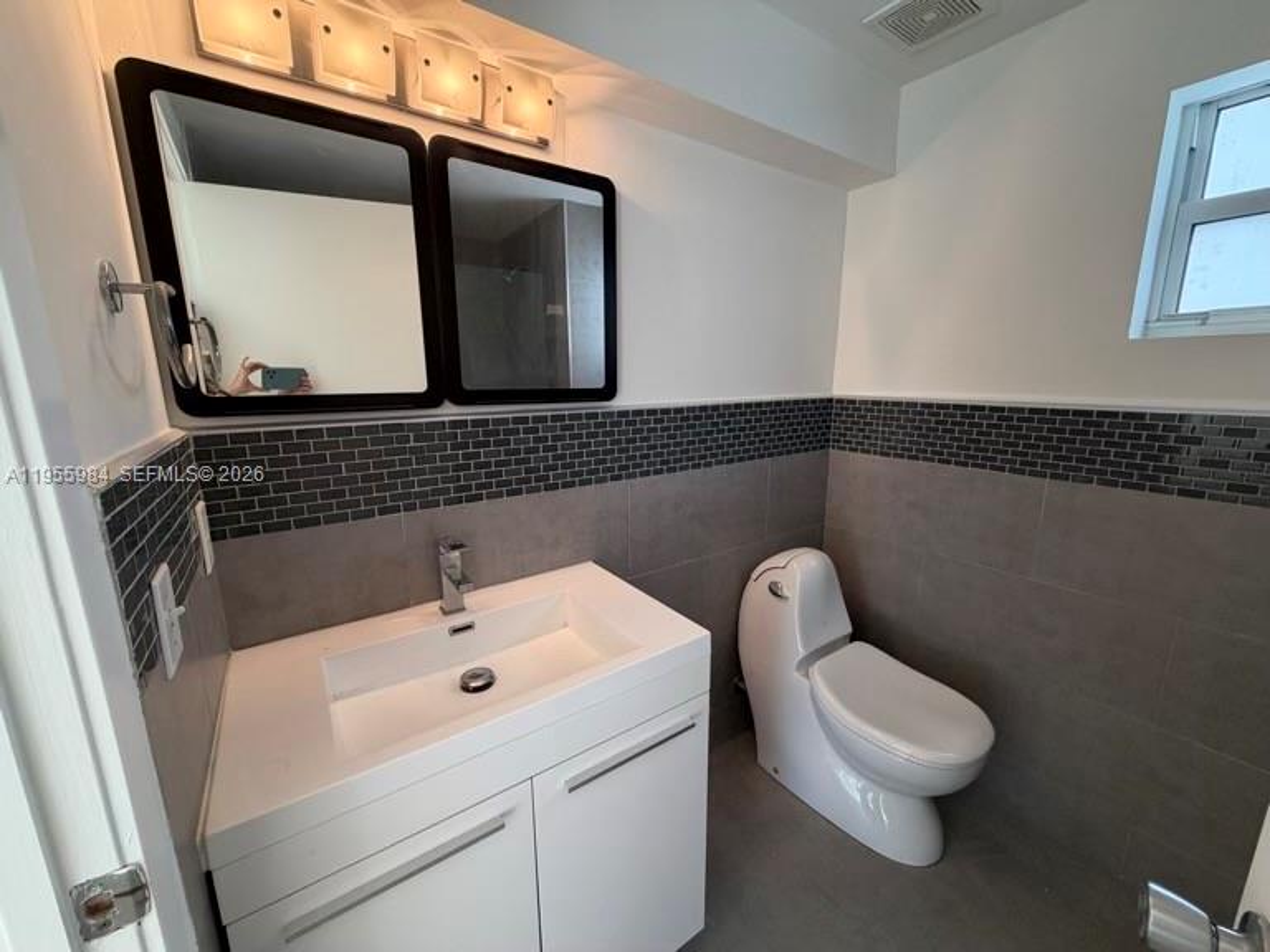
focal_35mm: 14
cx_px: 635
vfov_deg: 85.7
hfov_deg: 102.1
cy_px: 476
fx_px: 514
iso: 160
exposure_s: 1/120
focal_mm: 2.22
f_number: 2.2
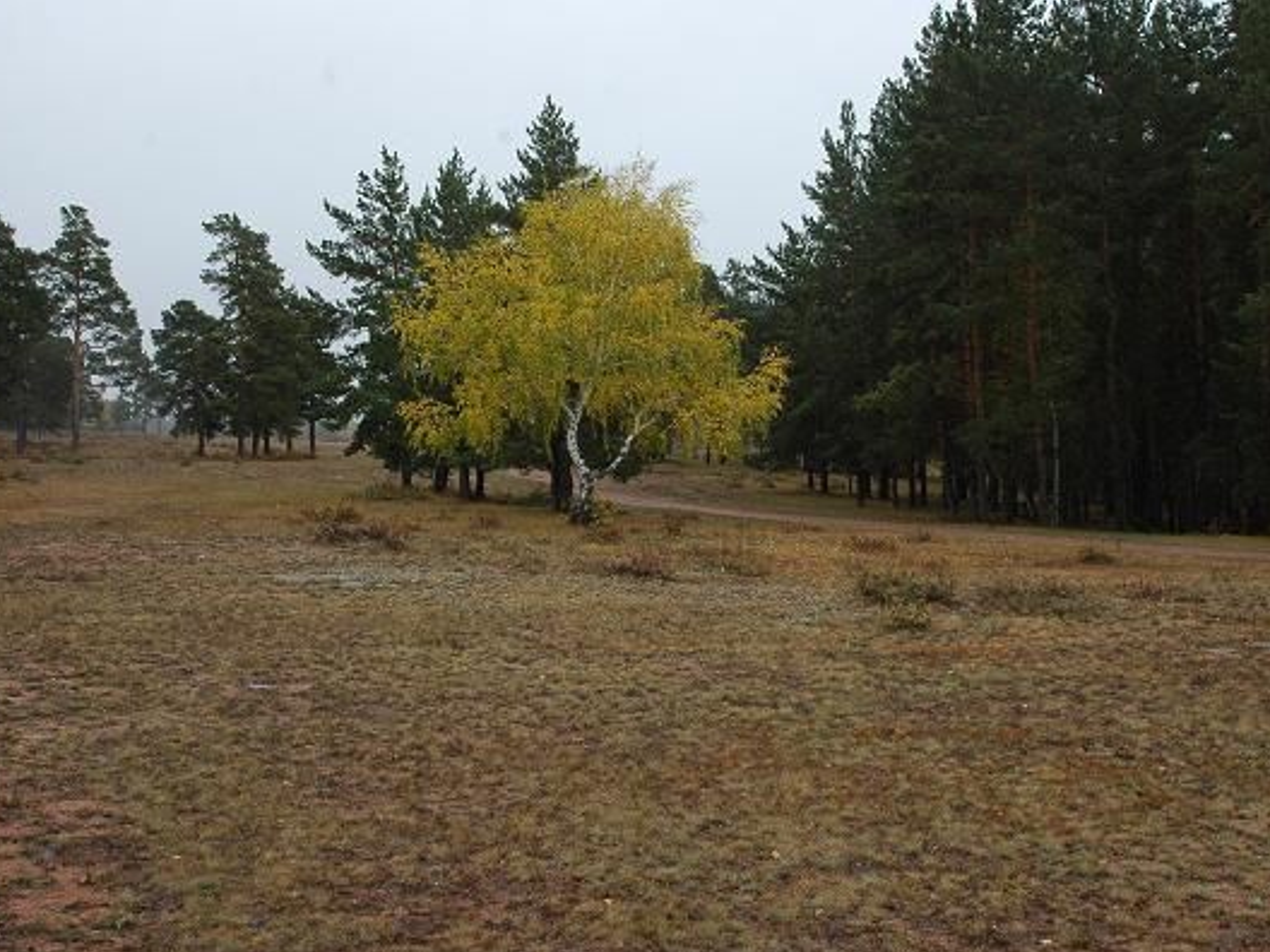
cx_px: 616
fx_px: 1688
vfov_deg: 31.5
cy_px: 478
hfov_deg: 41.2
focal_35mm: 46
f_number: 9
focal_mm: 28
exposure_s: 1/125
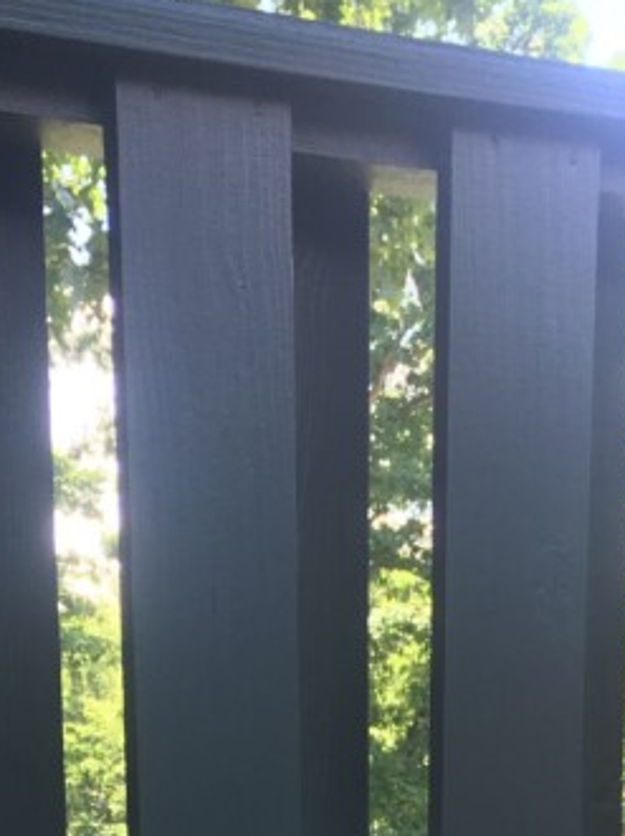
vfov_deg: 17.8
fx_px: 2290
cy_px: 1353
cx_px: 266
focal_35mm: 95
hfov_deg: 15.5
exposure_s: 1/120
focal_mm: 4.15
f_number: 2.2
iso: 25
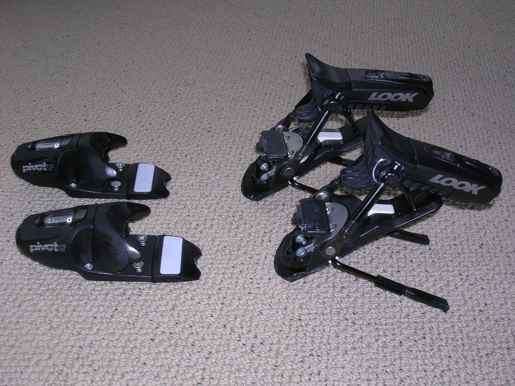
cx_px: 258
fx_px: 625
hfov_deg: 44.8
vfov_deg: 34.3
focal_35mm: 42
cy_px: 193
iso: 50
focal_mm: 7
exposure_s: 1/60.1
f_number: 5.2
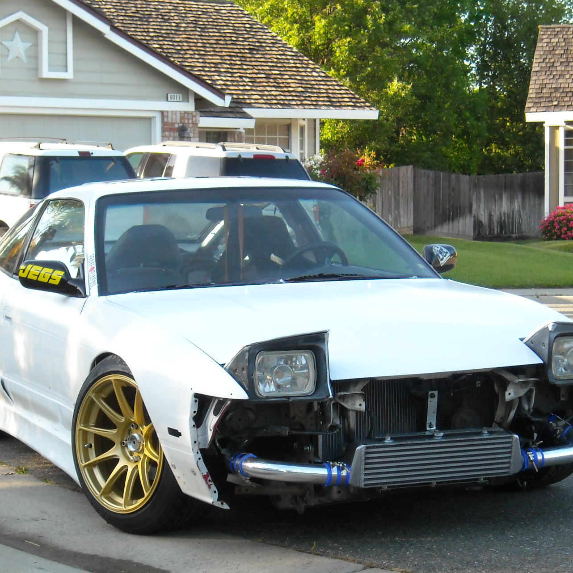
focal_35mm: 96
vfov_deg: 18.1
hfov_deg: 18.1
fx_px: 1798
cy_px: 333
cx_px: 232
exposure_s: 1/250
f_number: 3.7
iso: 175
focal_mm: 11.02
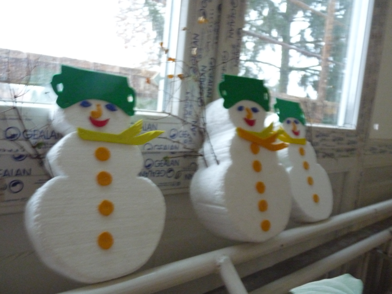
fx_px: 328
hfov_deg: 61.7
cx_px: 196
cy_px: 147
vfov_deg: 48.2
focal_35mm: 29
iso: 800
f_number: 2.8
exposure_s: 1/15
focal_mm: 5.2
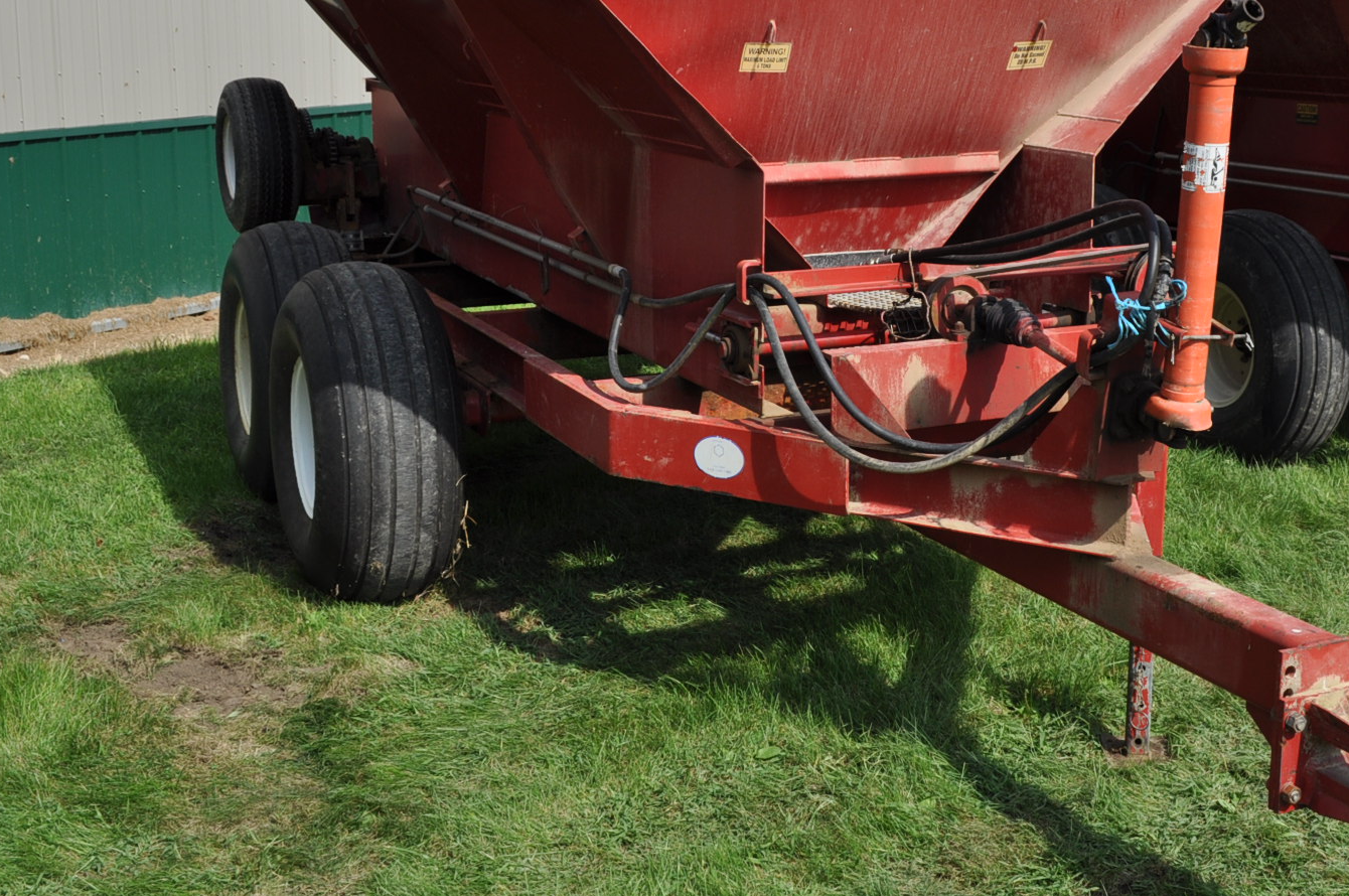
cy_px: 282
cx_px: 861
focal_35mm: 48
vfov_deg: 27.8
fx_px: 1796
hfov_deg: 40.8
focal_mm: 20
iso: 200
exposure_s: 1/400
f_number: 10
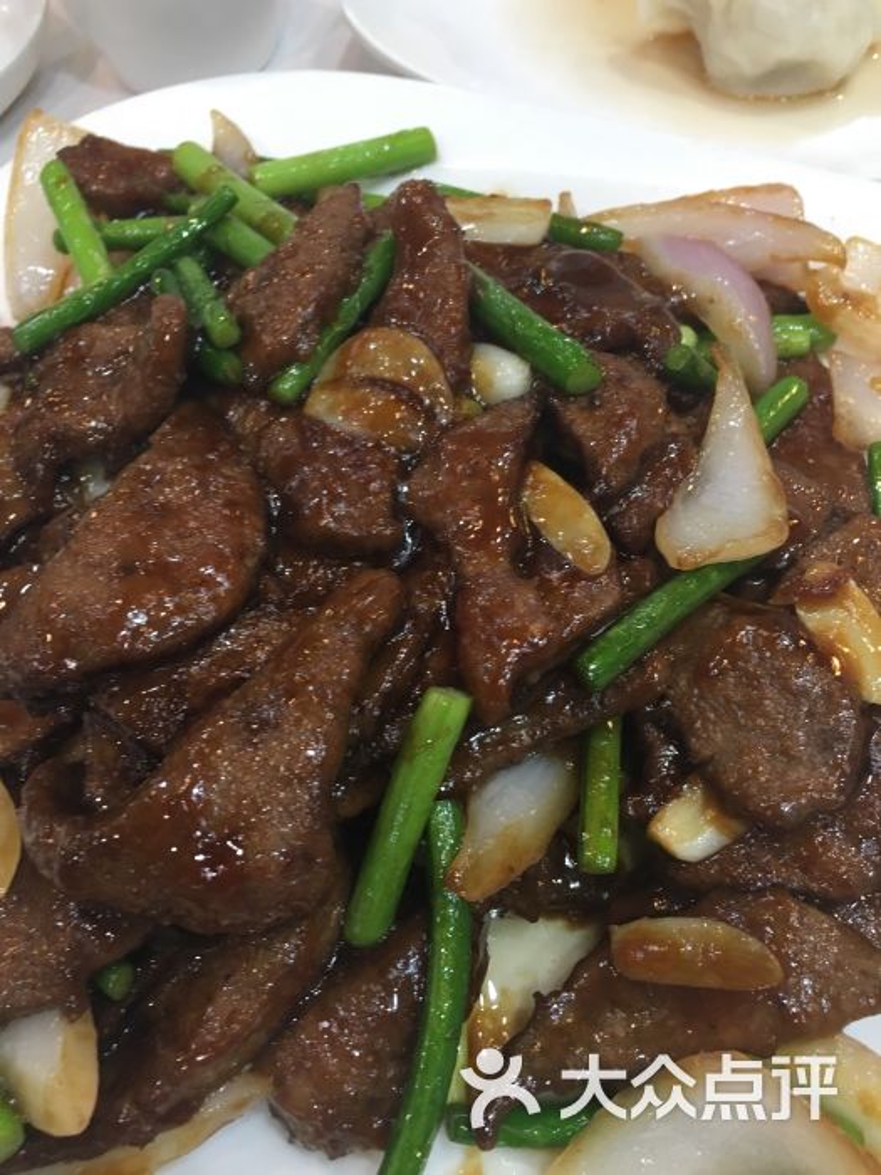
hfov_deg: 48.2
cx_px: 440
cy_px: 588
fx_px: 984
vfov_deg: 61.7
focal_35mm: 29
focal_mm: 4.15
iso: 125
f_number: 2.2
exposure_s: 1/33
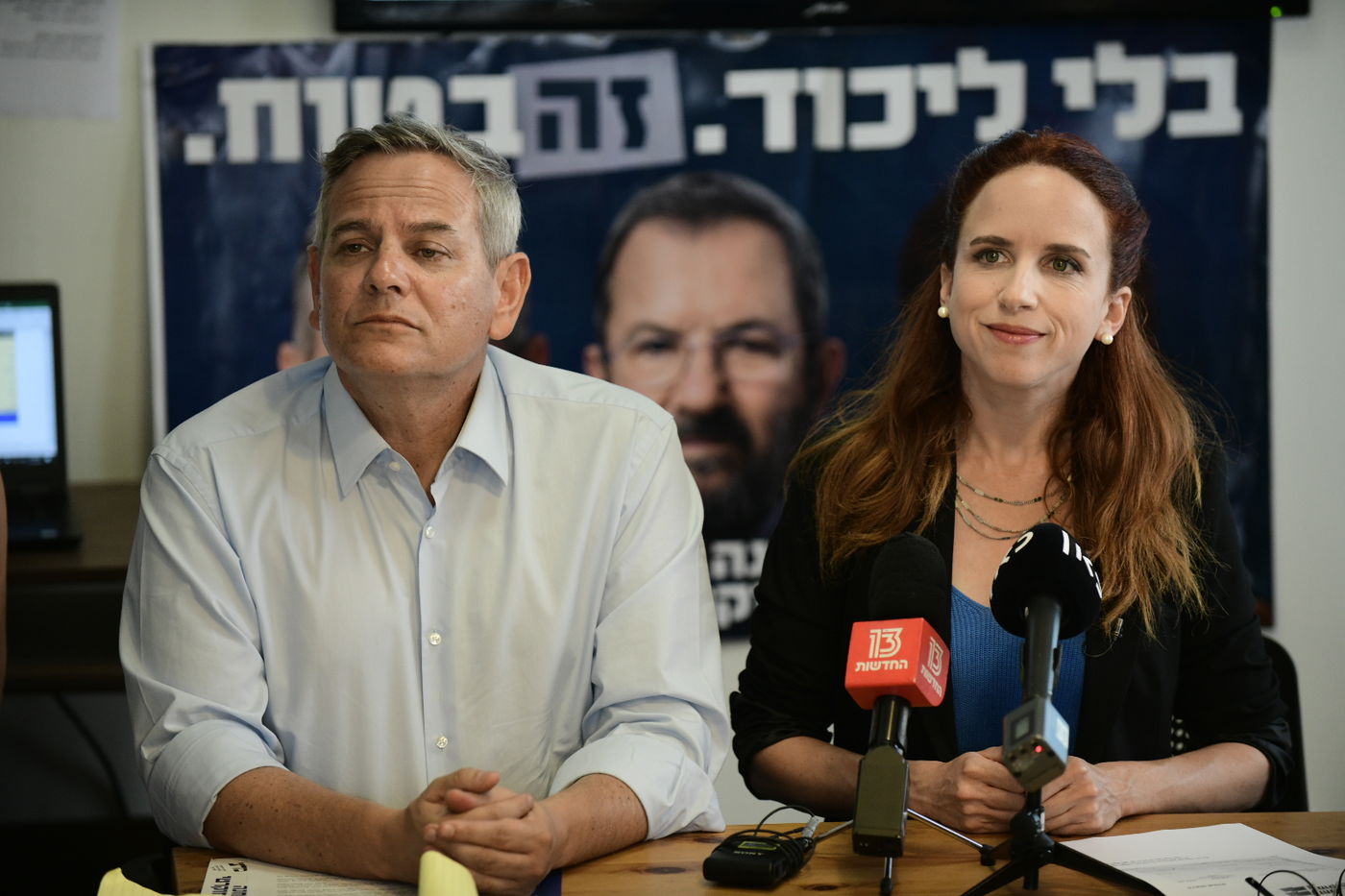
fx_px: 5790
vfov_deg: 8.9
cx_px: 672
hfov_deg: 13.3
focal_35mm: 155
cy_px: 448
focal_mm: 155
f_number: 3.2
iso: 1600
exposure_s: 1/250
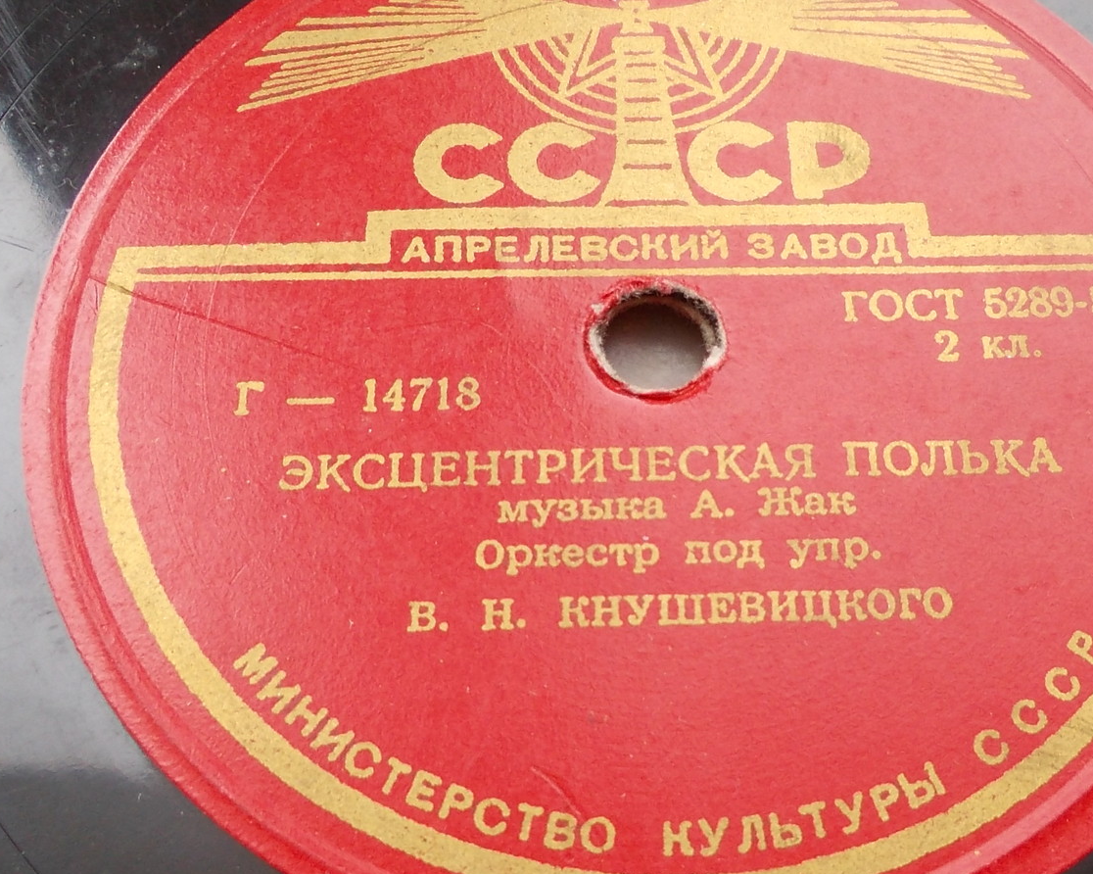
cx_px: 653
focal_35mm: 49
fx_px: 1585
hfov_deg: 37.9
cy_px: 413
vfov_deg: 30.8
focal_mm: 4
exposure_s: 1/30
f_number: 2.7
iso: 80
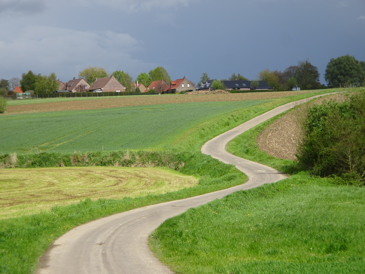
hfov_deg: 16.6
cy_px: 137
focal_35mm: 119
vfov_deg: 12.5
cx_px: 182
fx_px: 1255
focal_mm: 20.29
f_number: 5.6
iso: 80
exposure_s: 1/400
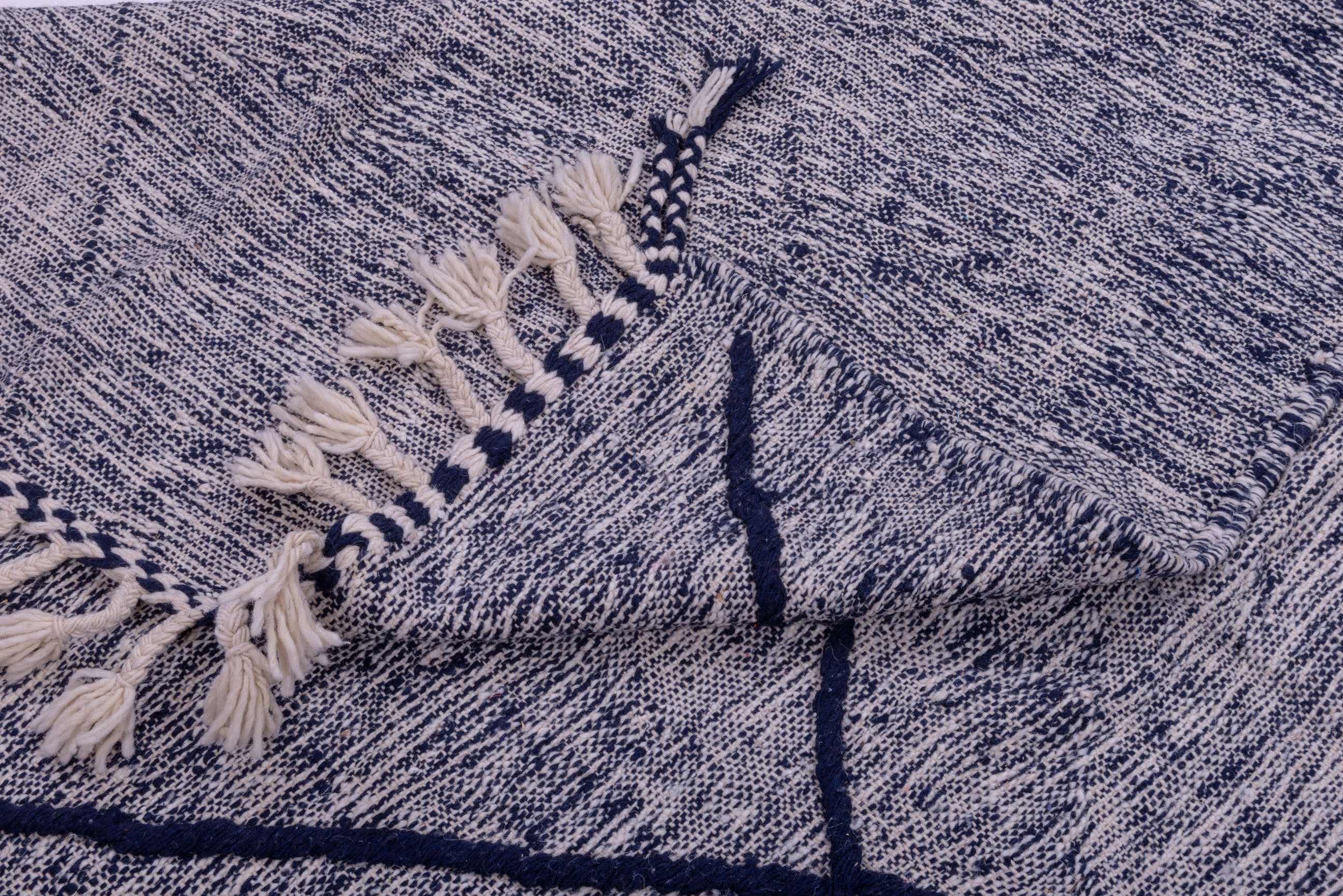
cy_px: 448
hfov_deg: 41.1
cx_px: 672
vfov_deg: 28.1
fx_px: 1791
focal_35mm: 48
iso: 160
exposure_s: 1/160
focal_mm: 48
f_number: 16
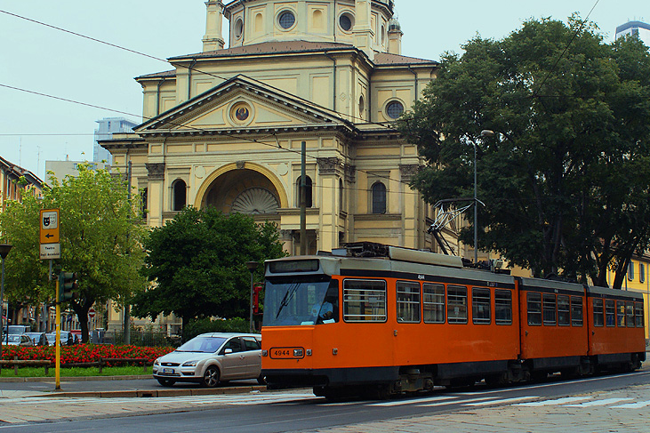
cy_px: 177
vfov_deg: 21.5
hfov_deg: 31.8
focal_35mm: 63
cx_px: 398
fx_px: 1137
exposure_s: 1/320
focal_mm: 30
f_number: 6.3
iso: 200
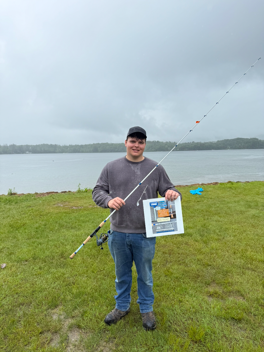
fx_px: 244
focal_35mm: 24
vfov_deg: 71.6
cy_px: 176
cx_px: 132
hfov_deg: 56.8
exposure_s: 1/1689
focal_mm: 6.76
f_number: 1.78
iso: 80
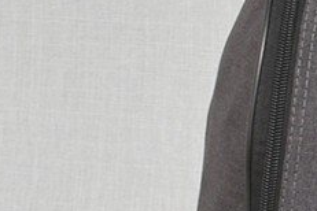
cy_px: 25
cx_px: 751
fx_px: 2270
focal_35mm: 258
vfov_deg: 5.3
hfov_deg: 7.5
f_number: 5.6
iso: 100
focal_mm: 31
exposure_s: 1/60
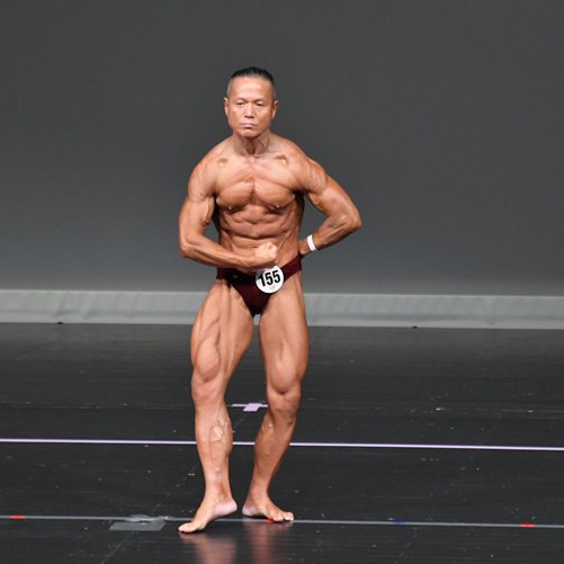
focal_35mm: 453
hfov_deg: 3.9
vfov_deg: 3.9
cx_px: 282
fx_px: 8350
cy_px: 281
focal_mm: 230
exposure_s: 1/400
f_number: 5.6
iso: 4000
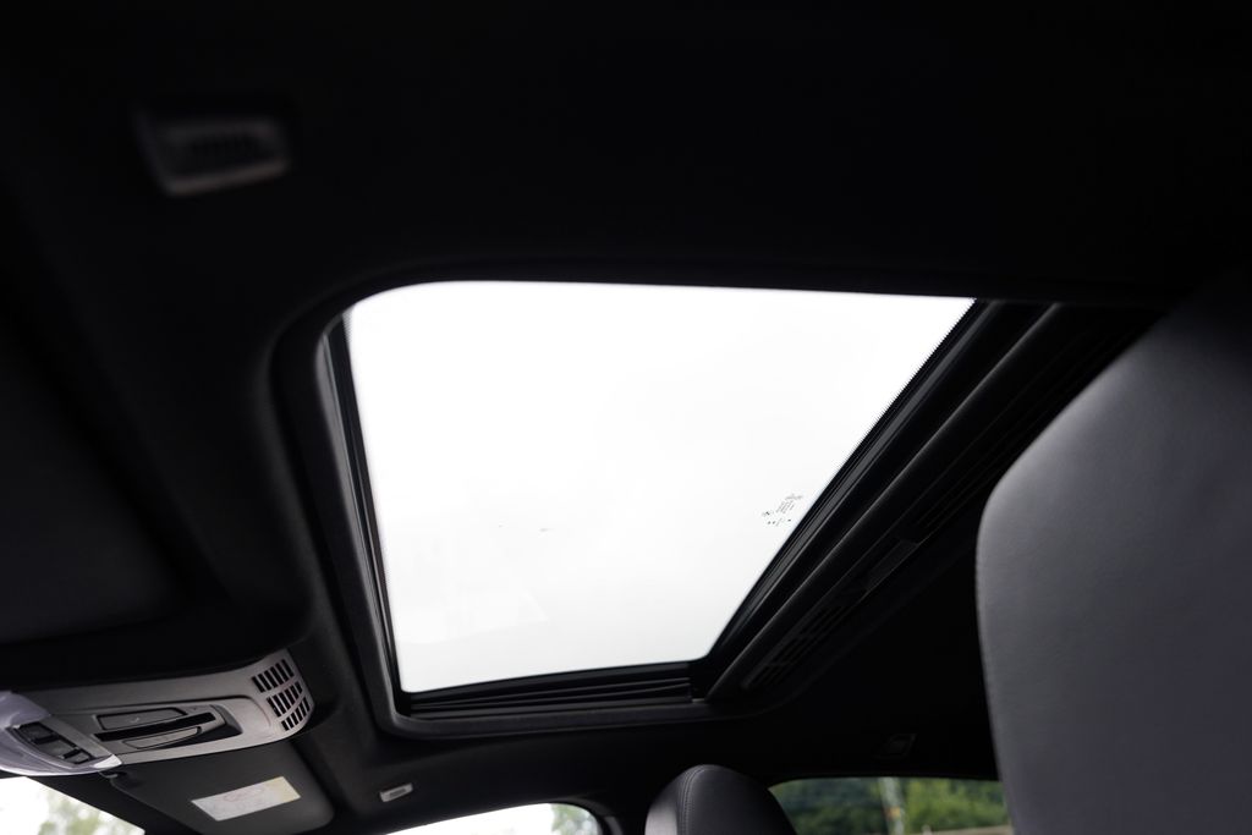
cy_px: 418
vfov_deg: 53.1
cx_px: 626
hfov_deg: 73.7
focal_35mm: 24
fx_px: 835
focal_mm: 24
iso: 640
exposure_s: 1/160
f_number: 4
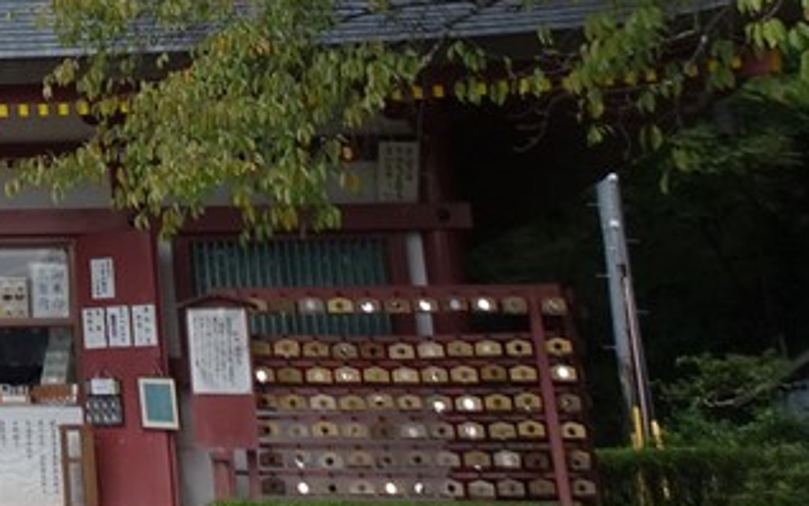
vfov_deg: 14.6
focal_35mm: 82
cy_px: -313
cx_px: -239
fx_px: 1809
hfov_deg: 22.6
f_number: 3.5
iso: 80
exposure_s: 1/640
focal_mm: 4.1
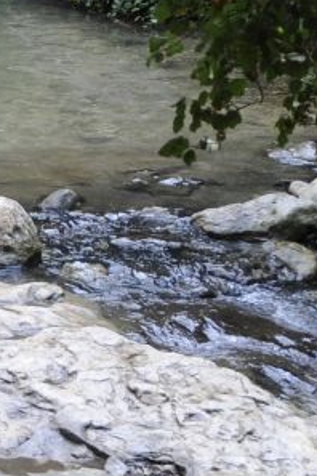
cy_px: 220
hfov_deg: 6.4
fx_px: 2562
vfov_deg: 10.6
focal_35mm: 194
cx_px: -711
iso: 200
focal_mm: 24
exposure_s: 1/250
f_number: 2.8
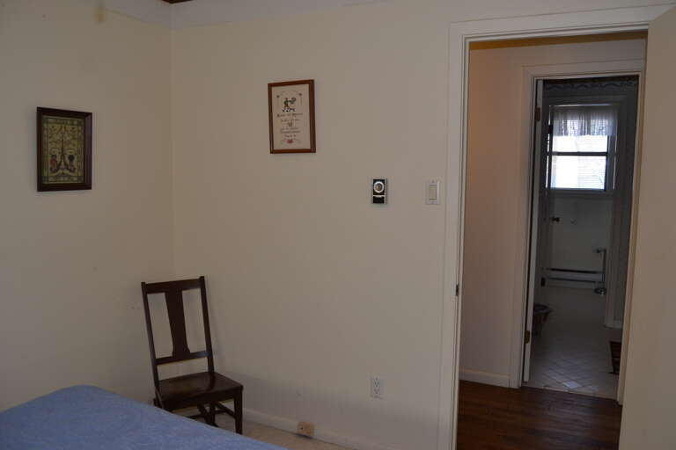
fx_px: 507
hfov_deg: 67.4
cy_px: 225
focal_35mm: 27
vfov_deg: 47.9
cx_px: 338
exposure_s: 1/100
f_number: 5
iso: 320
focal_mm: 18
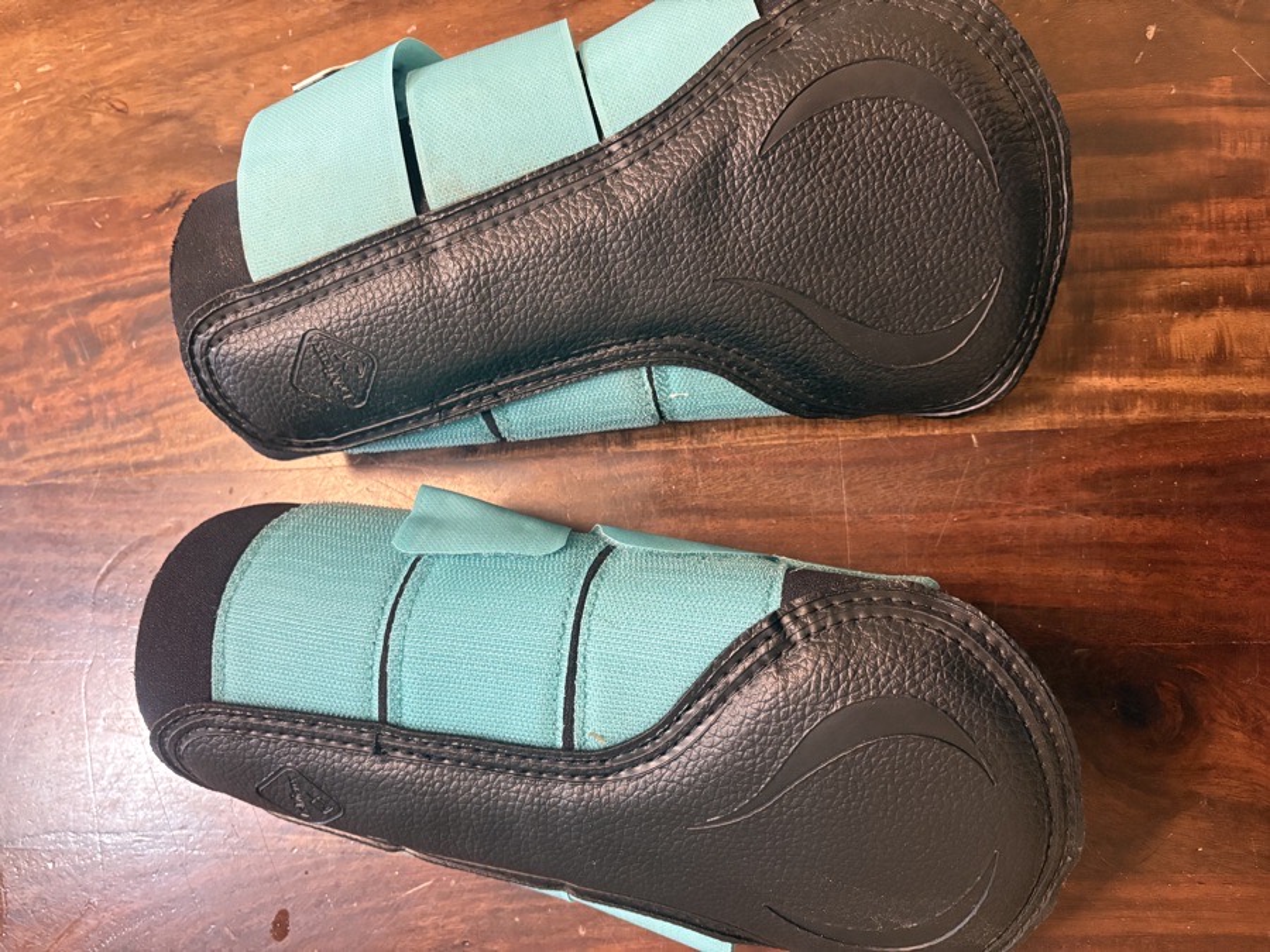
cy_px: 476
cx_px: 635
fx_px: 954
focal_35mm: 26
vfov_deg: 53.1
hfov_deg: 67.3
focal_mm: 5.96
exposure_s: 1/60
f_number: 1.6
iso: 500
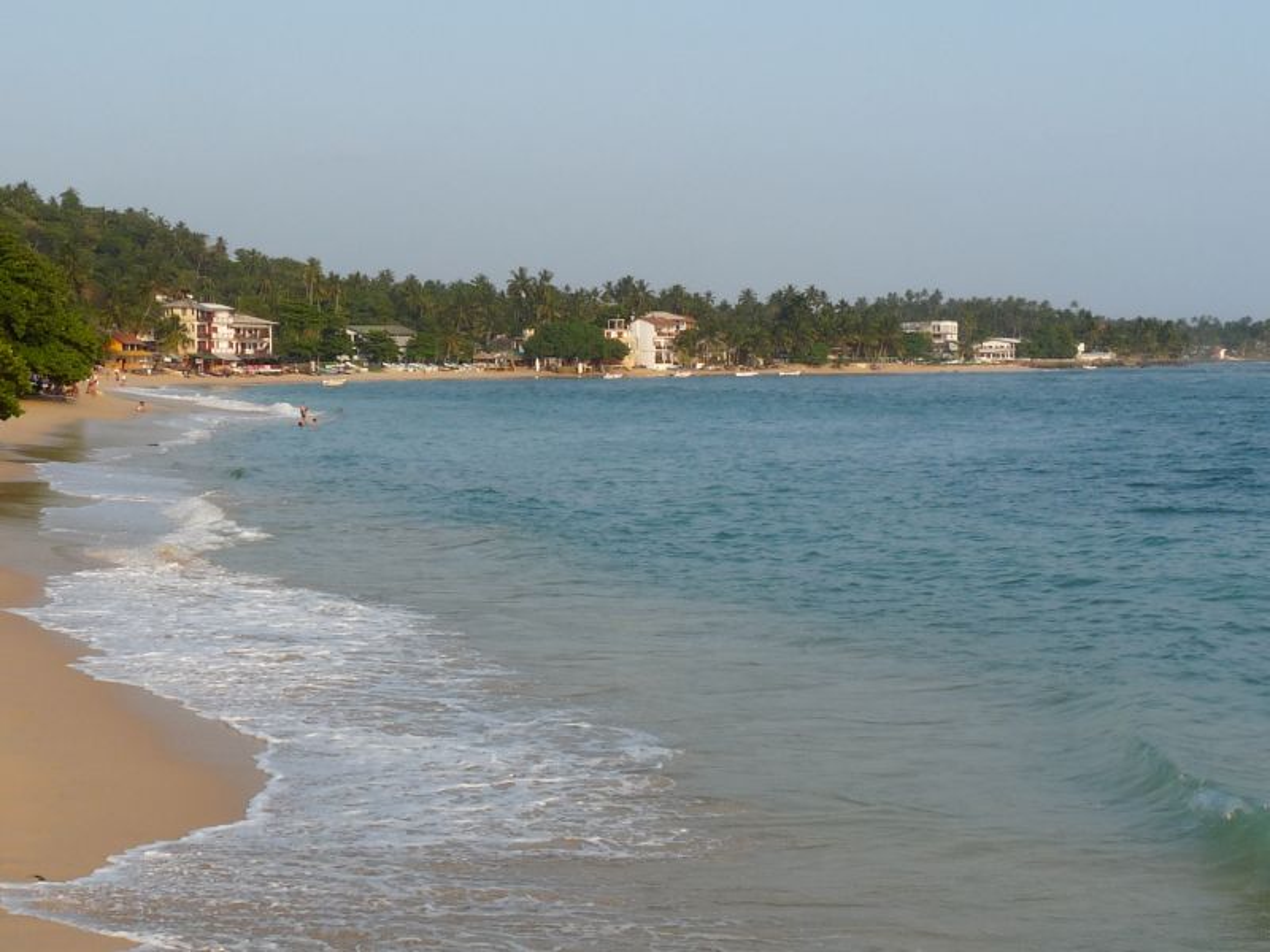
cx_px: 635
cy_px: 476
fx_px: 1981
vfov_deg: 27.0
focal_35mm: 54
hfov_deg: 35.5
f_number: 5.6
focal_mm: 5.5
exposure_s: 1/250
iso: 100
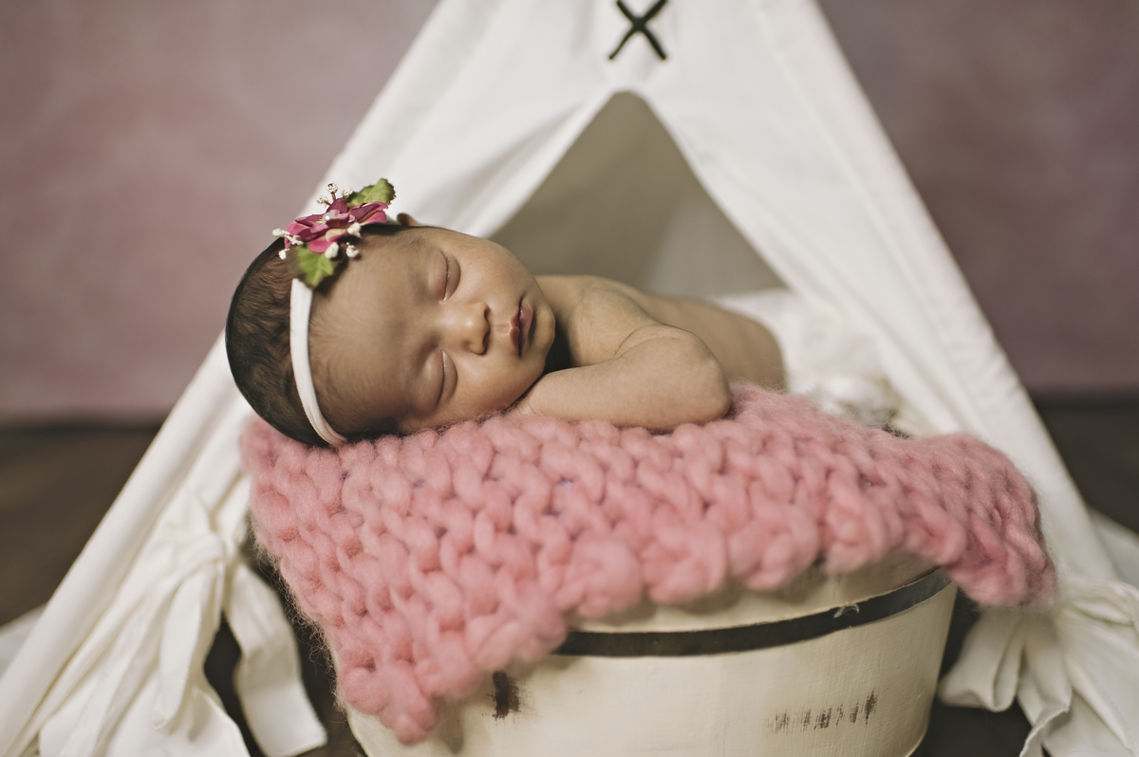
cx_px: 570
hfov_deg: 54.5
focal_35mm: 35
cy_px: 378
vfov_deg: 37.8
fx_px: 1106
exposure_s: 1/250
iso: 250
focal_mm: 35
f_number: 1.8
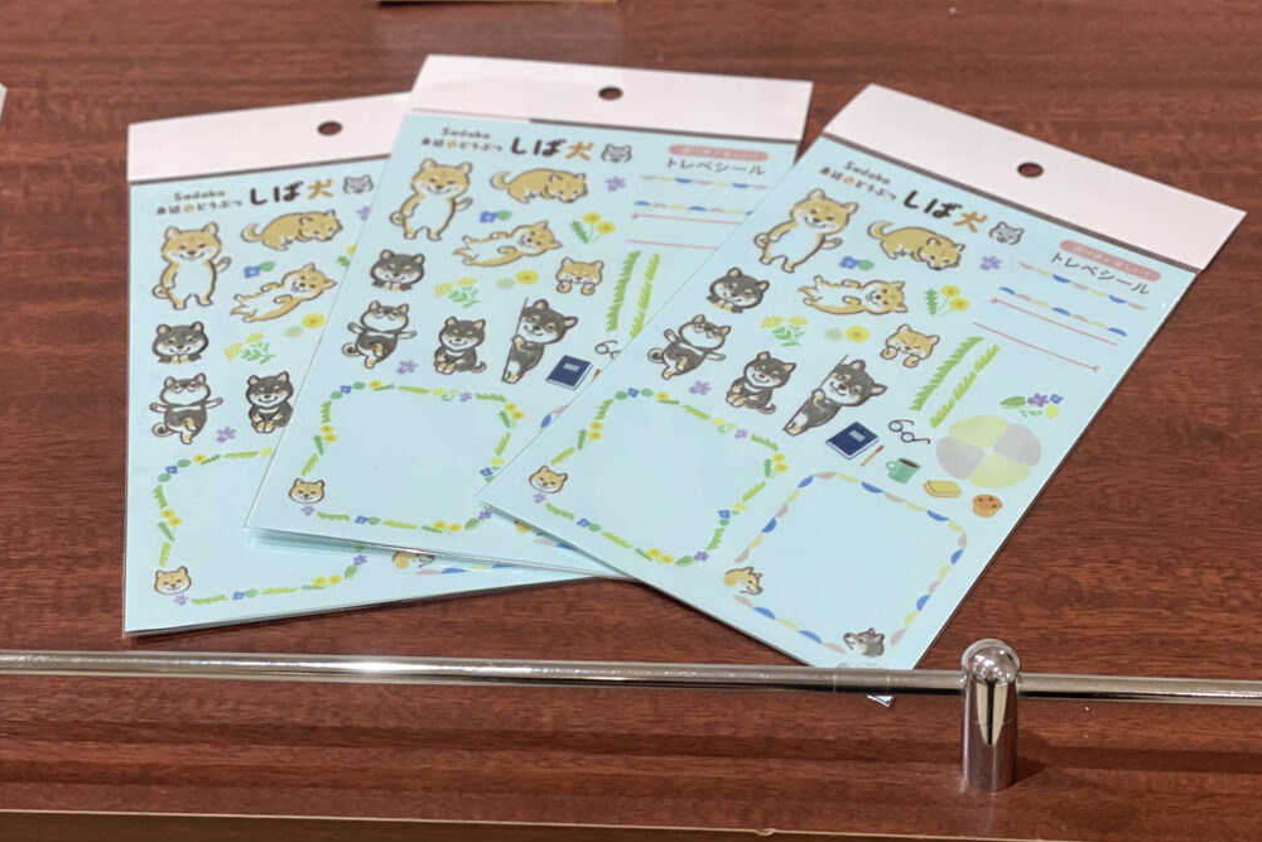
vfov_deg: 18.7
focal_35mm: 73
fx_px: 2559
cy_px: 359
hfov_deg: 27.7
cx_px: 637
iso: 50
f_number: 2
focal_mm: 6
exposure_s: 1/120
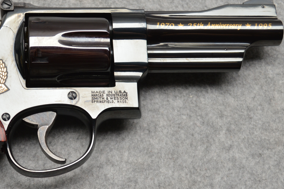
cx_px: 80
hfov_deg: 26.8
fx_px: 591
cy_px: 152
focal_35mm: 75
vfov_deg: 18.0
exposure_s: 1/200
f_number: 4.5
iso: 100
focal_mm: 24
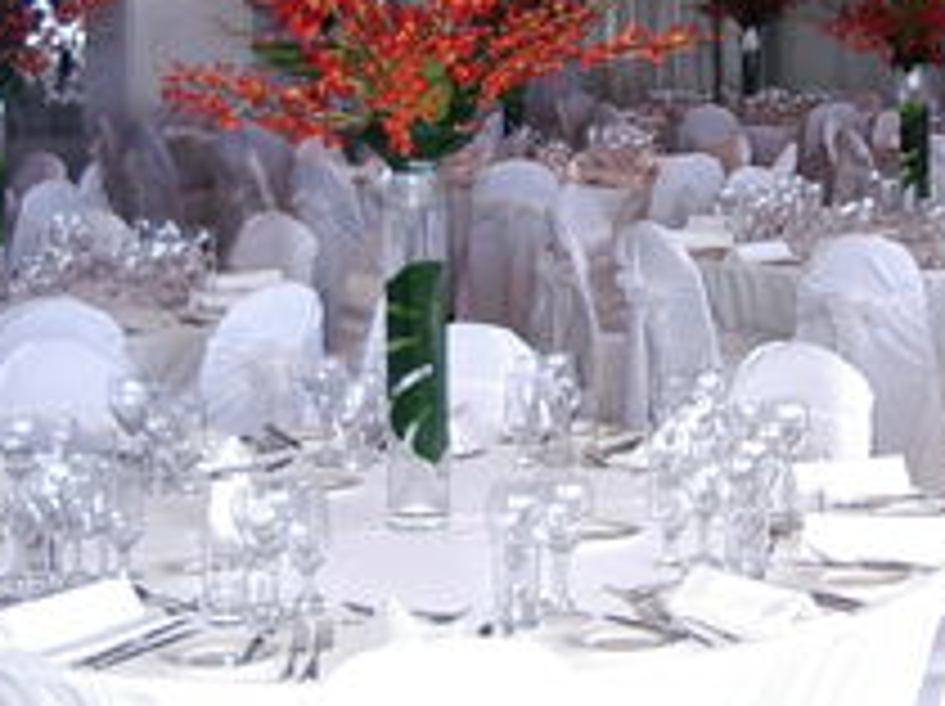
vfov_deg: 16.7
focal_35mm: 87
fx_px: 2372
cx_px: 724
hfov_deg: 22.3
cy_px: 94
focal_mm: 5.8
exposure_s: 1/60
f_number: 2.6
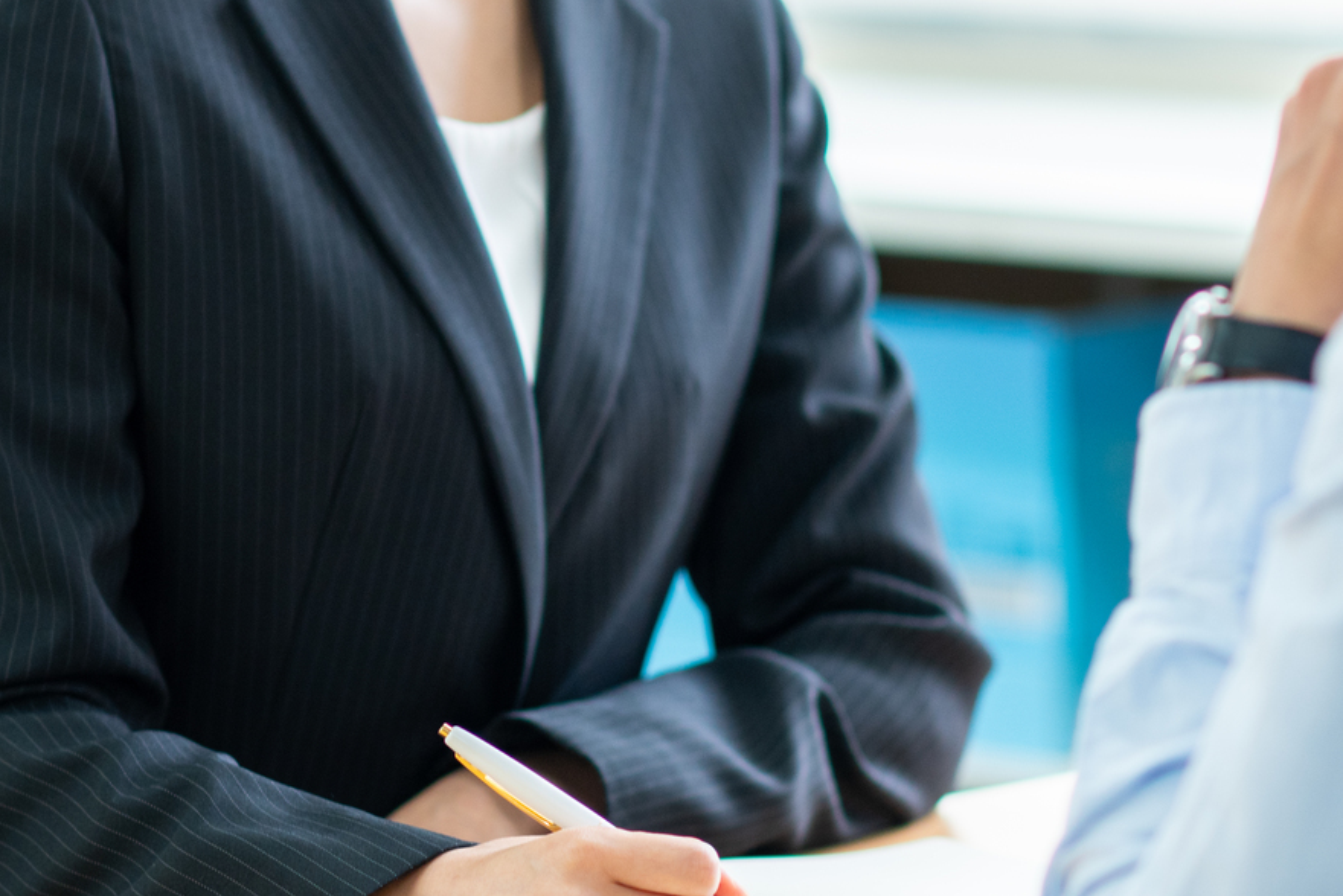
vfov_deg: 7.1
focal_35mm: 193
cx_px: 1305
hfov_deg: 10.6
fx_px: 7202
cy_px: 521
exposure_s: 1/160
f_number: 2.5
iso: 320
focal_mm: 85
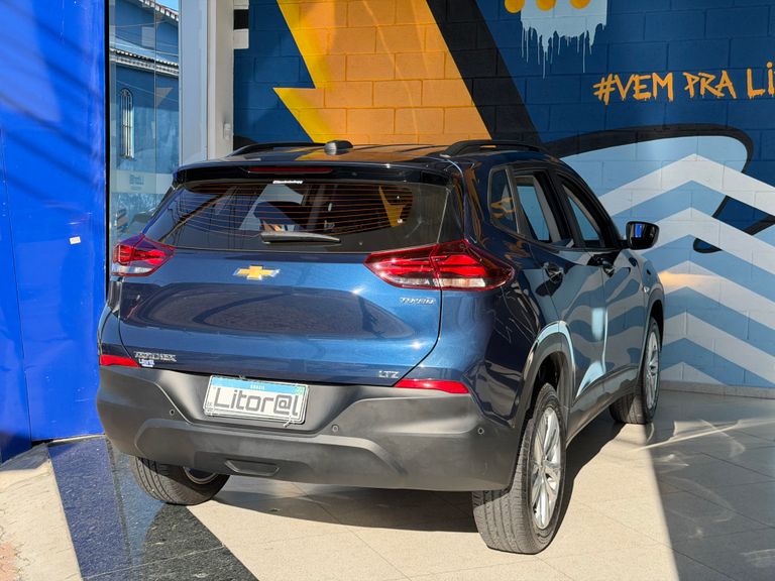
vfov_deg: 30.3
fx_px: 1075
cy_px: 290
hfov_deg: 39.7
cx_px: 388
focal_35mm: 48
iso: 100
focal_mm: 6.76
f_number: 1.78
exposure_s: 1/1838
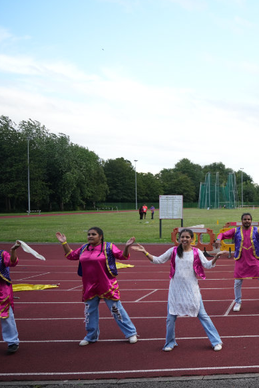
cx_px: 339
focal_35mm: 42
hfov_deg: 26.8
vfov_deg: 46.4
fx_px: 453
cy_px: 213
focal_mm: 24
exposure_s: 1/800
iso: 250
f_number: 2.8
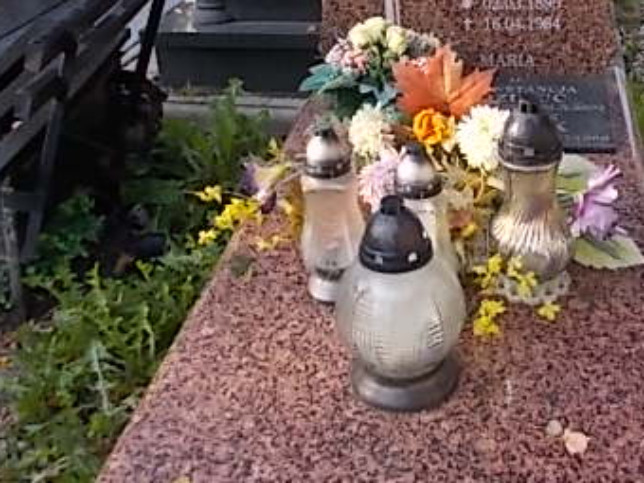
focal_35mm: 49
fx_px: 912
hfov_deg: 38.4
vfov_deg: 29.1
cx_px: 443
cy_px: 104
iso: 80
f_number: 3.2
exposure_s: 1/125
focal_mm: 4.6
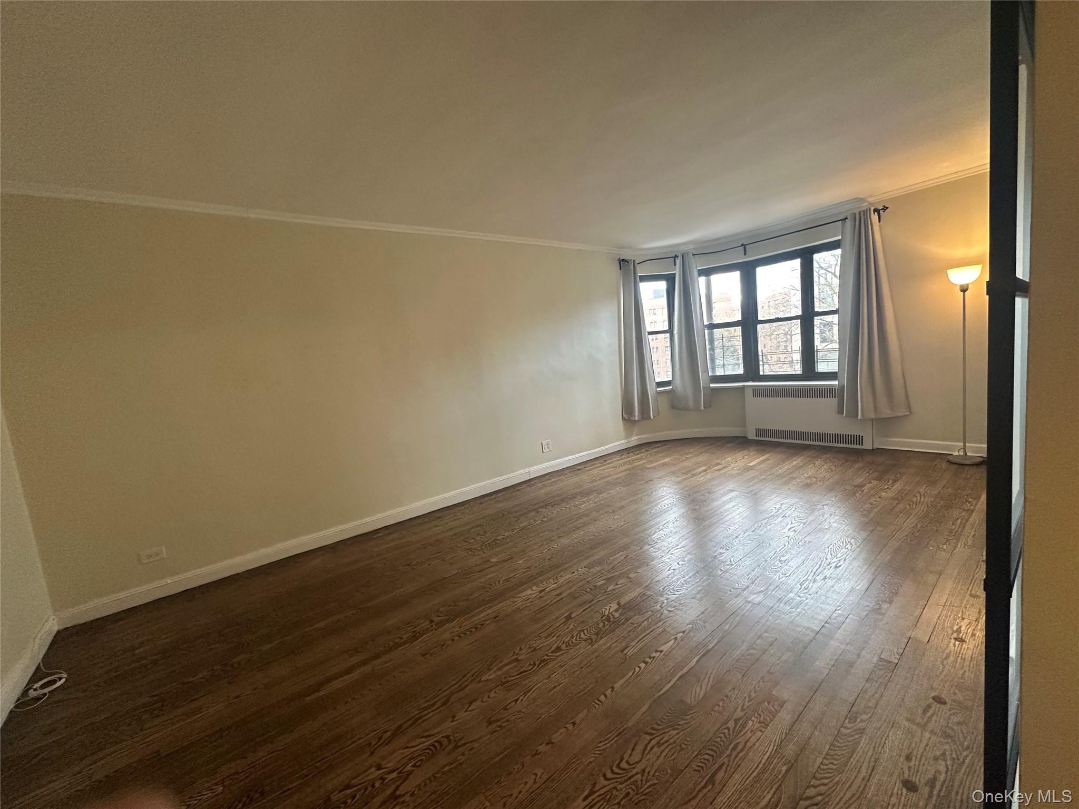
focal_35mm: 14
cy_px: 404
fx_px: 436
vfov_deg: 85.7
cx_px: 540
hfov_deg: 102.1
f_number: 2.2
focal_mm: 2.22
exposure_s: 1/120
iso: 320
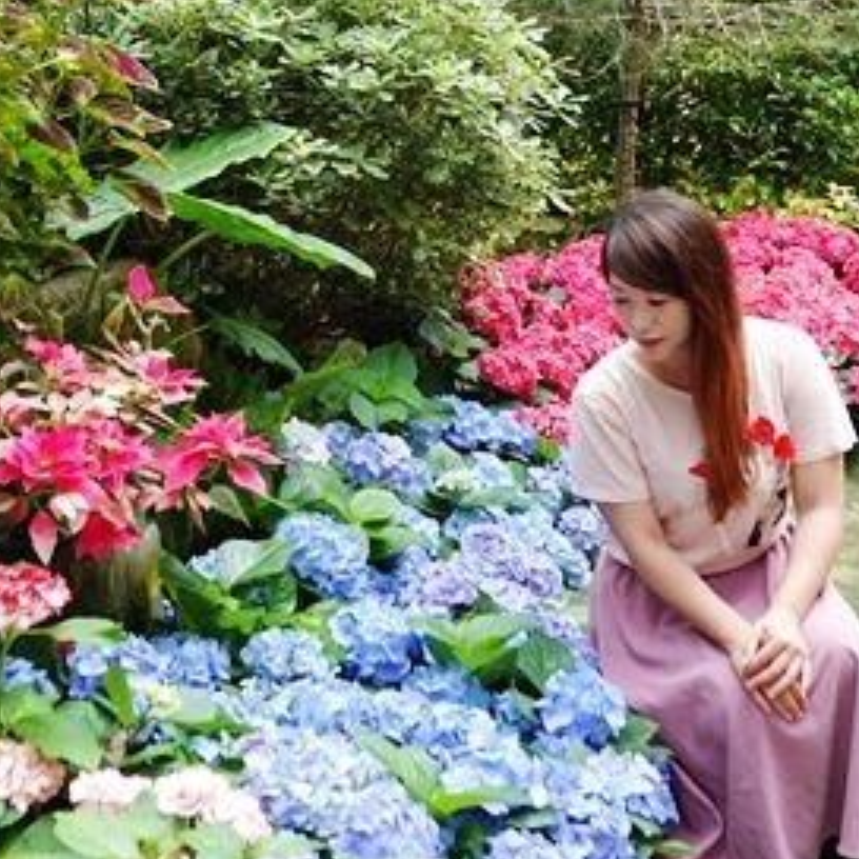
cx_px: 275
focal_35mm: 61
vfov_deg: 28.0
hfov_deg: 28.0
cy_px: 295
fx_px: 1713
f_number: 3.2
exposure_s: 1/125
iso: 125
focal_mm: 11.06
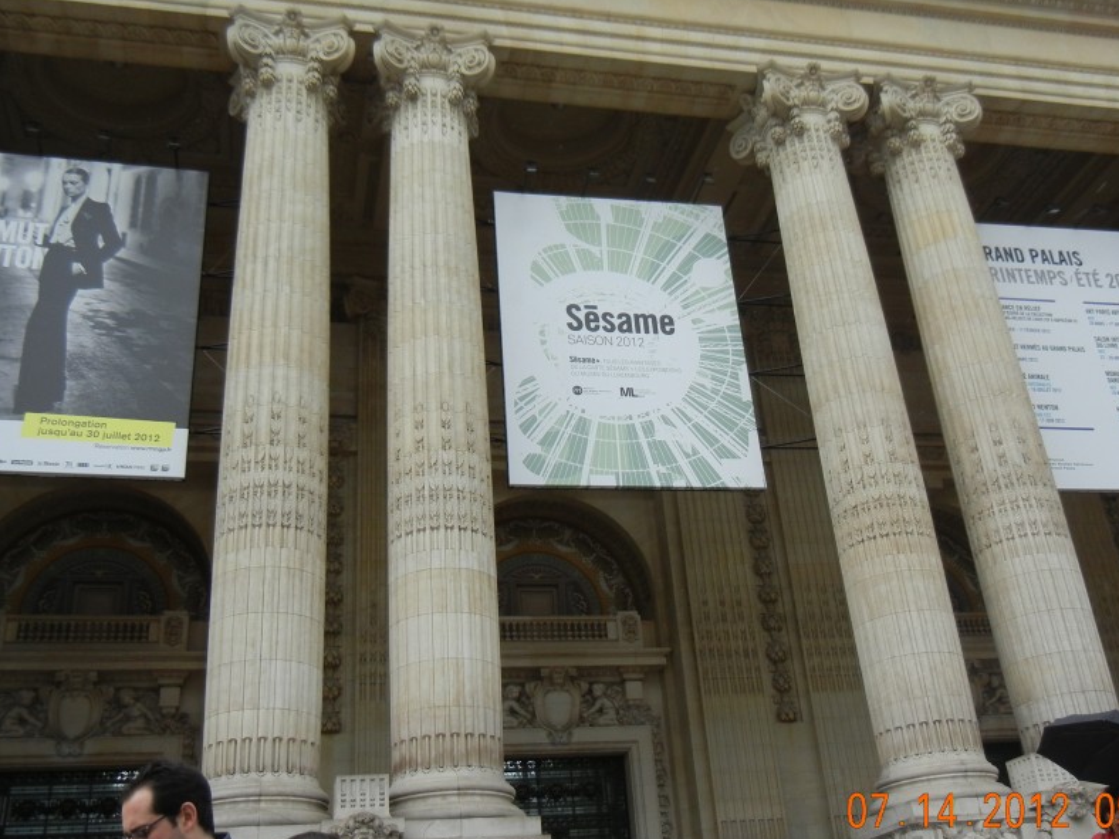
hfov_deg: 47.9
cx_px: 567
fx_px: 1261
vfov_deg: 36.8
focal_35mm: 39
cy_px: 379
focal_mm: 5.4
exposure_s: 1/638
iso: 160
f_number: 3.5
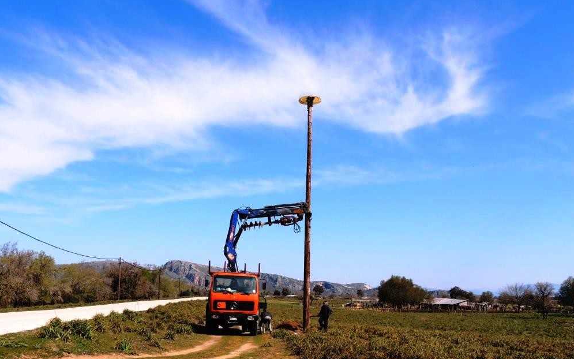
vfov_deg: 35.2
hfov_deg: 54.0
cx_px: 285
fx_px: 563
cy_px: 218
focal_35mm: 36
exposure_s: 1/1600
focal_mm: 5.8
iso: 100
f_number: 3.6
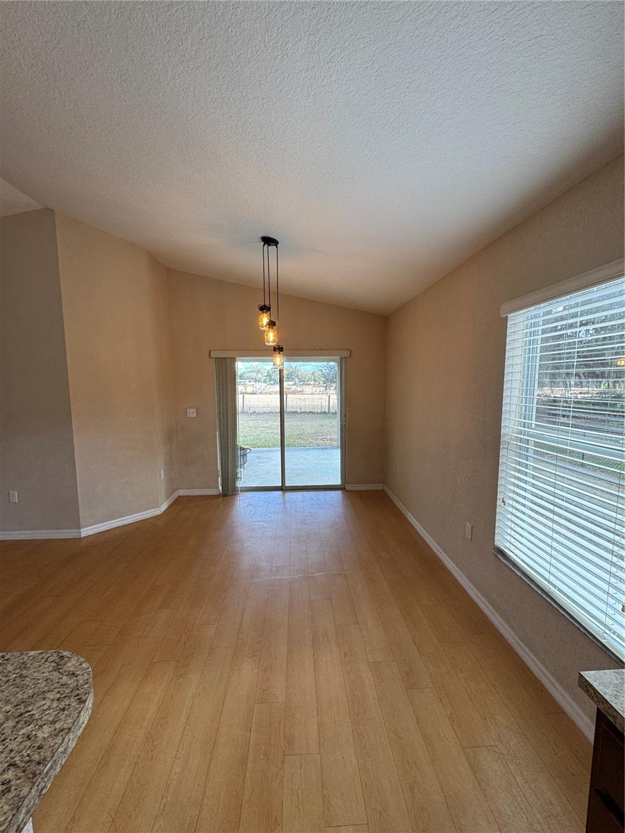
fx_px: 337
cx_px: 312
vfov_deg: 102.1
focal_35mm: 14
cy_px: 416
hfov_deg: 85.7
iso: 64
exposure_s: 1/120
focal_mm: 2.22
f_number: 2.2
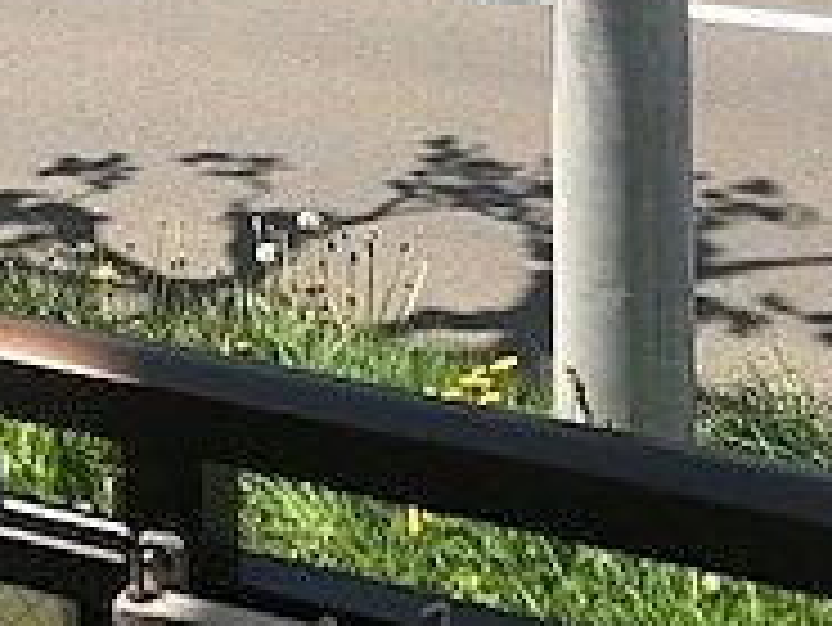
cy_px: -428
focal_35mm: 97
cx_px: 67
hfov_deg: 19.8
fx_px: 2333
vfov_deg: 13.9
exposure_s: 1/1517
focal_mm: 3.99
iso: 20
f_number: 1.8
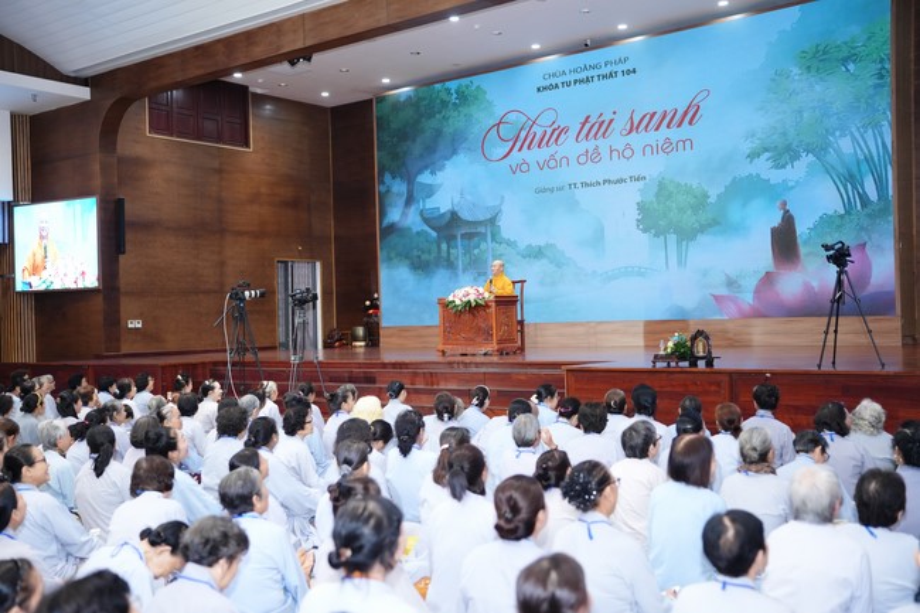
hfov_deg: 48.5
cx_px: 460
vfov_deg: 33.4
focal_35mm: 40
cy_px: 306
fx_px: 1022
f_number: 2.5
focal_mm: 40
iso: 2000
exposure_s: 1/200
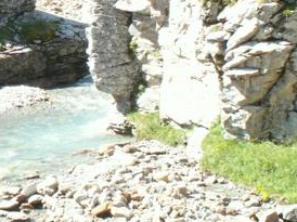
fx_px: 1003
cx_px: -23
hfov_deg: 16.4
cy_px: 41
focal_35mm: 117
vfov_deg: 12.6
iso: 50
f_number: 7.1
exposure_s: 1/30
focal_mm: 8.26
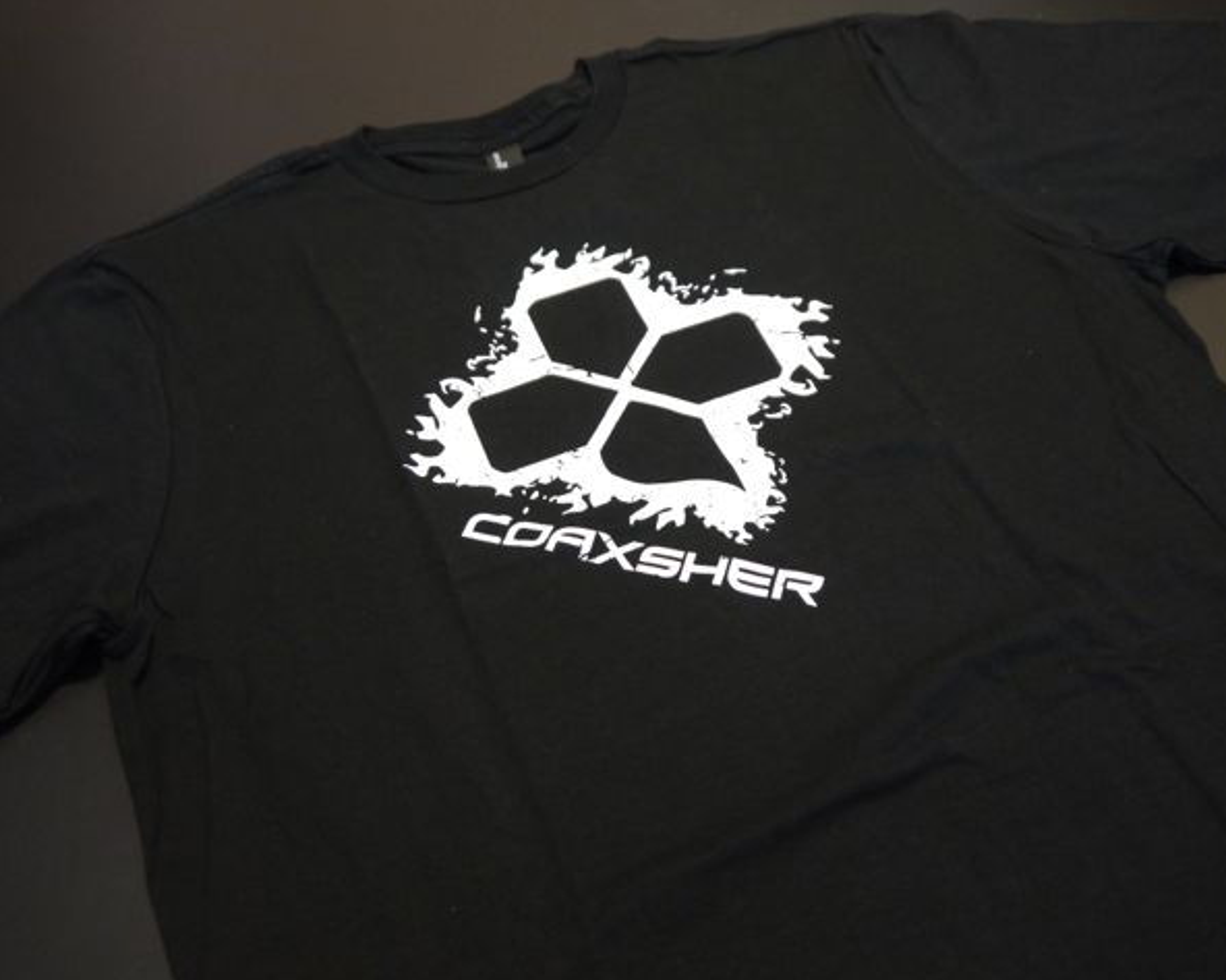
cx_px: 627
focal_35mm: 38
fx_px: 1378
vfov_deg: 39.1
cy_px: 491
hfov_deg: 48.0
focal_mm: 18
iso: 800
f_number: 4.1
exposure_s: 1/20
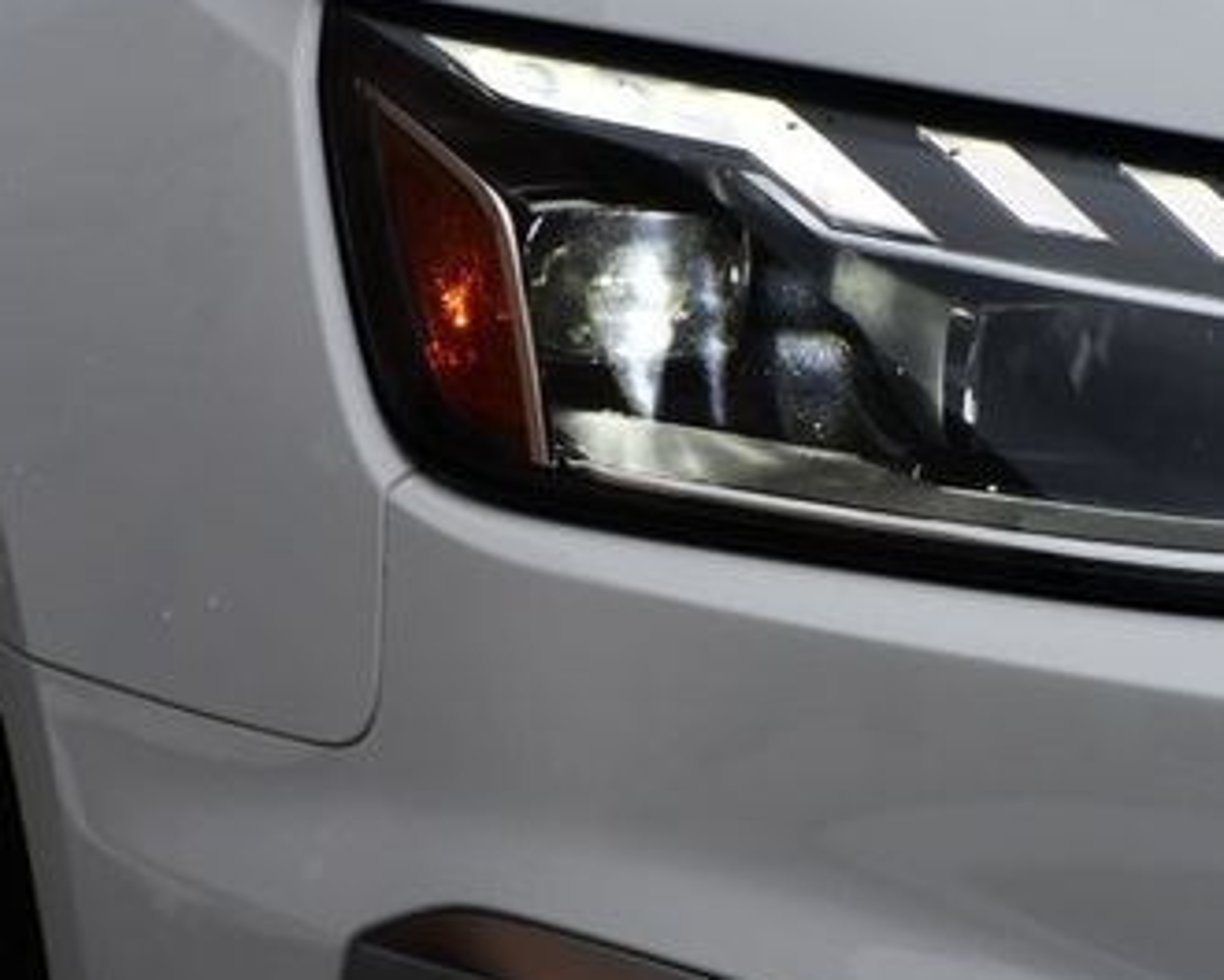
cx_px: 1154
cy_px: 275
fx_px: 12063
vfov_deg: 4.6
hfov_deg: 5.8
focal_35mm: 333
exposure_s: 1/250
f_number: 8
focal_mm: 122
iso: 100
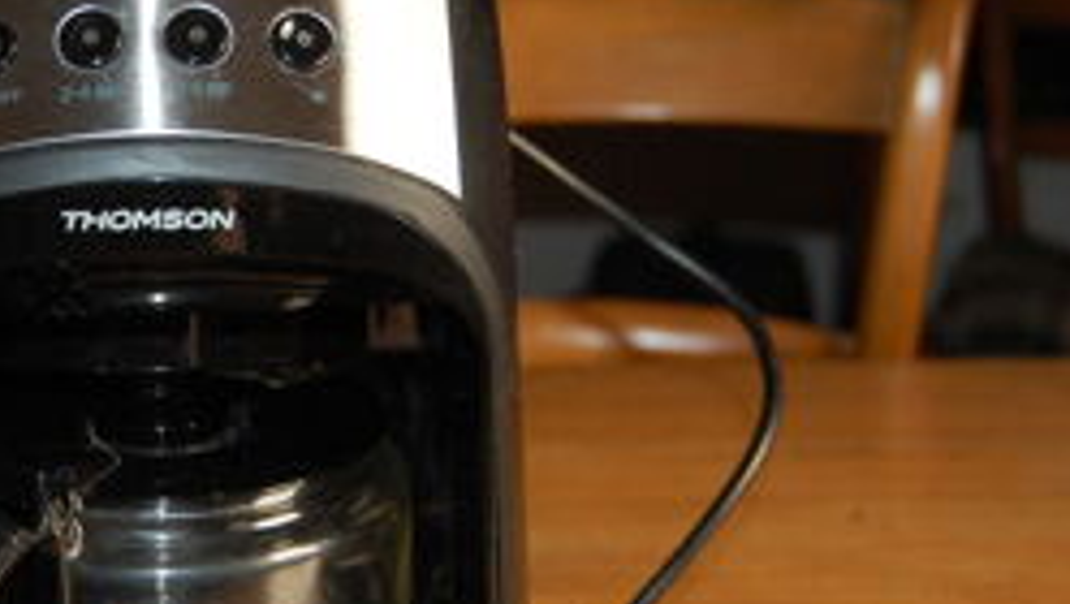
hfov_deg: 24.5
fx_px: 2414
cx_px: 190
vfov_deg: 14.3
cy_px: 321
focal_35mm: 85
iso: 400
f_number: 4.2
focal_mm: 28
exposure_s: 1/60
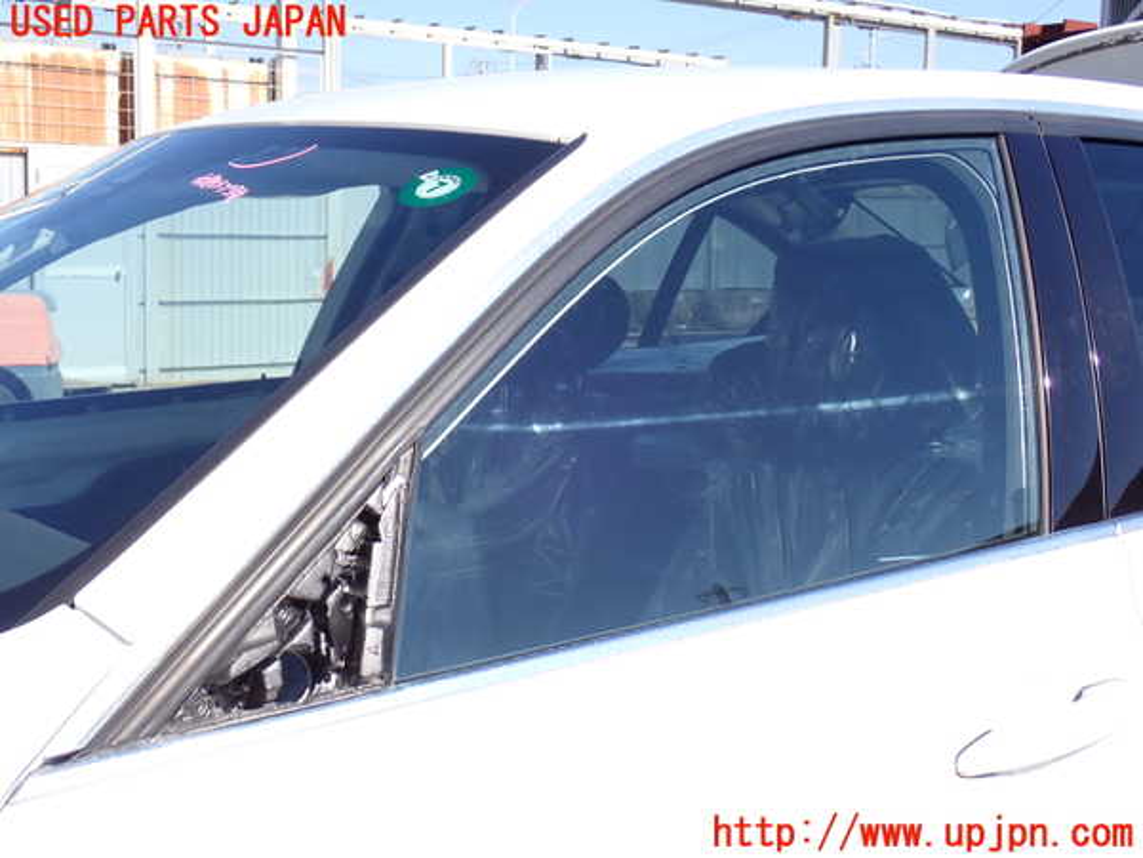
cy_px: 429
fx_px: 1552
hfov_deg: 40.4
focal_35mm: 47
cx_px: 572
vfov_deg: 30.9
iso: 100
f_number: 4.5
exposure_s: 1/400
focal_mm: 8.4
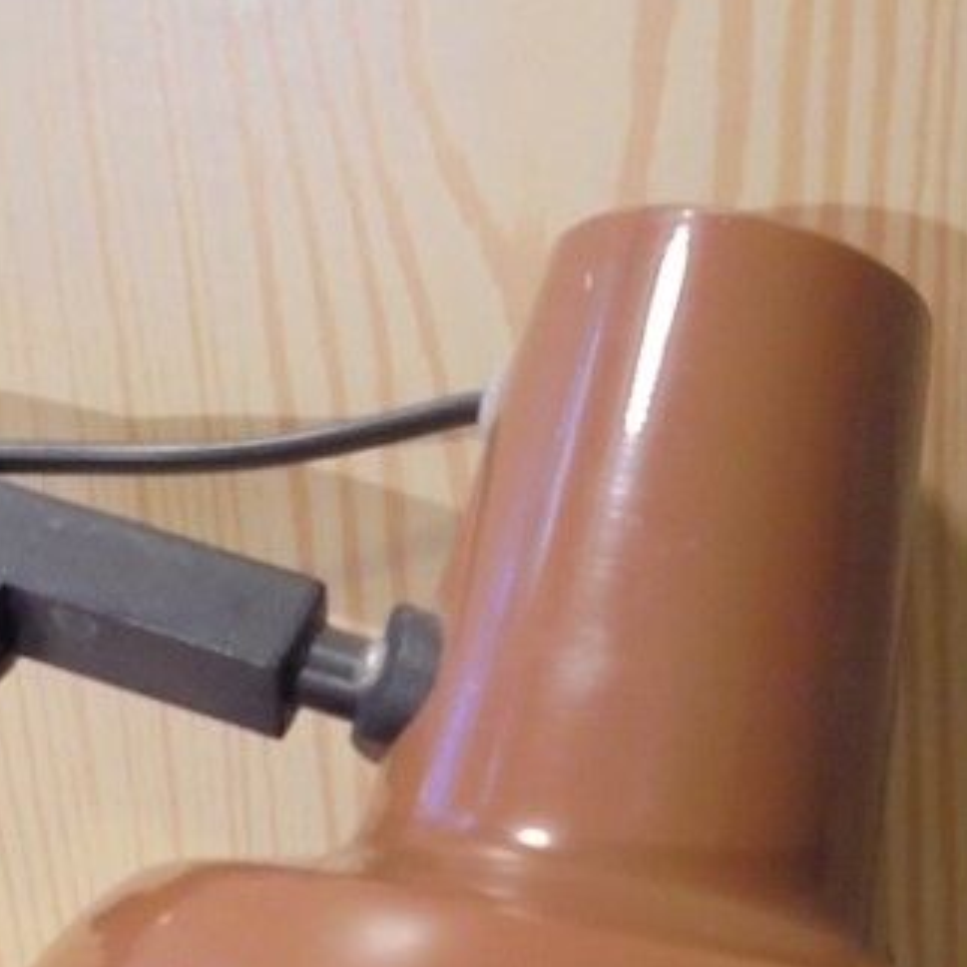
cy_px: 811
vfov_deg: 26.3
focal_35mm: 64
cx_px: 579
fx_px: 2023
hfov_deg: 26.8
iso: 400
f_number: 3.5
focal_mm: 4.6
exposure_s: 1/10
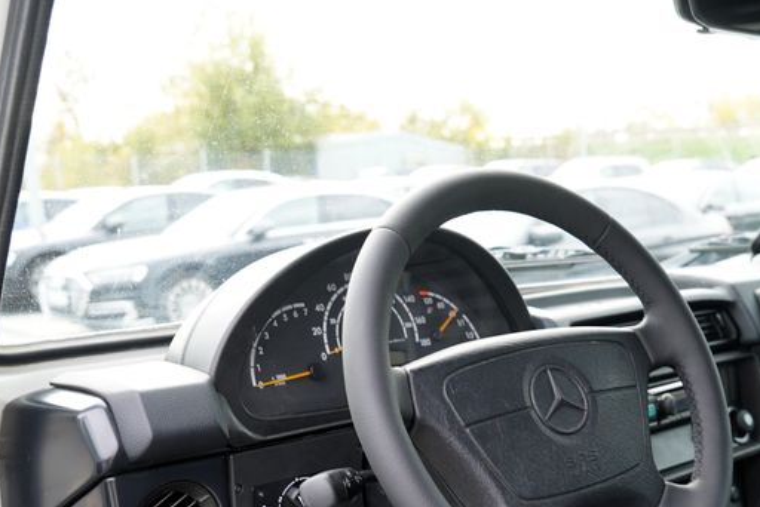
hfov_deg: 40.0
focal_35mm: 48
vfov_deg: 27.4
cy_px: 420
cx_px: 564
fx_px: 1014
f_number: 4
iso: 320
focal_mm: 24
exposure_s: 1/60
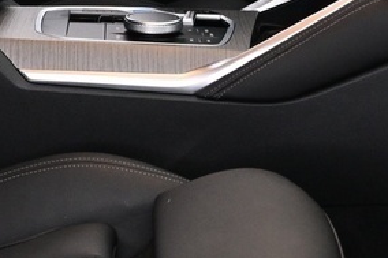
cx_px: 165
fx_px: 1476
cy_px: -45
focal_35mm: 137
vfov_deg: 9.9
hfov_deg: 15.0
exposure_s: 1/25
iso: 1100
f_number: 3.5
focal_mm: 16
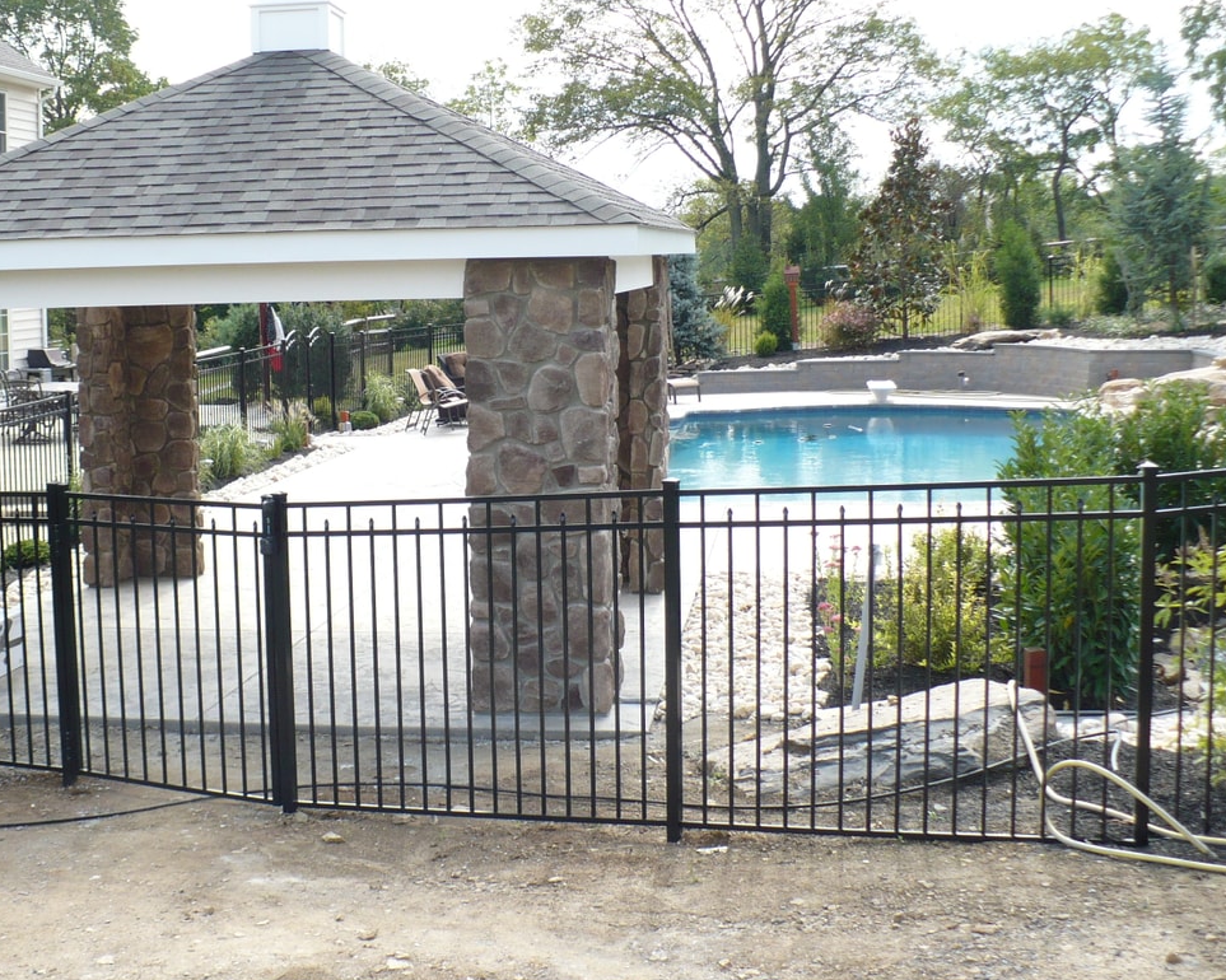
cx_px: 490
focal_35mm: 50
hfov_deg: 37.2
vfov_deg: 30.2
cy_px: 409
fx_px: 1814
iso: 100
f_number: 2.8
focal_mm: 6.1
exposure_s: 1/500
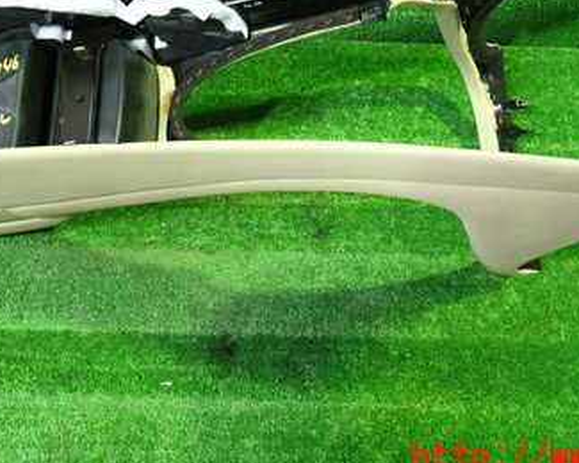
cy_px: 80
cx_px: 280
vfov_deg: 32.3
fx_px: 771
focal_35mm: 45
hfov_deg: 41.1
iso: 500
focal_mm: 4.5
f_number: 2
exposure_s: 1/30
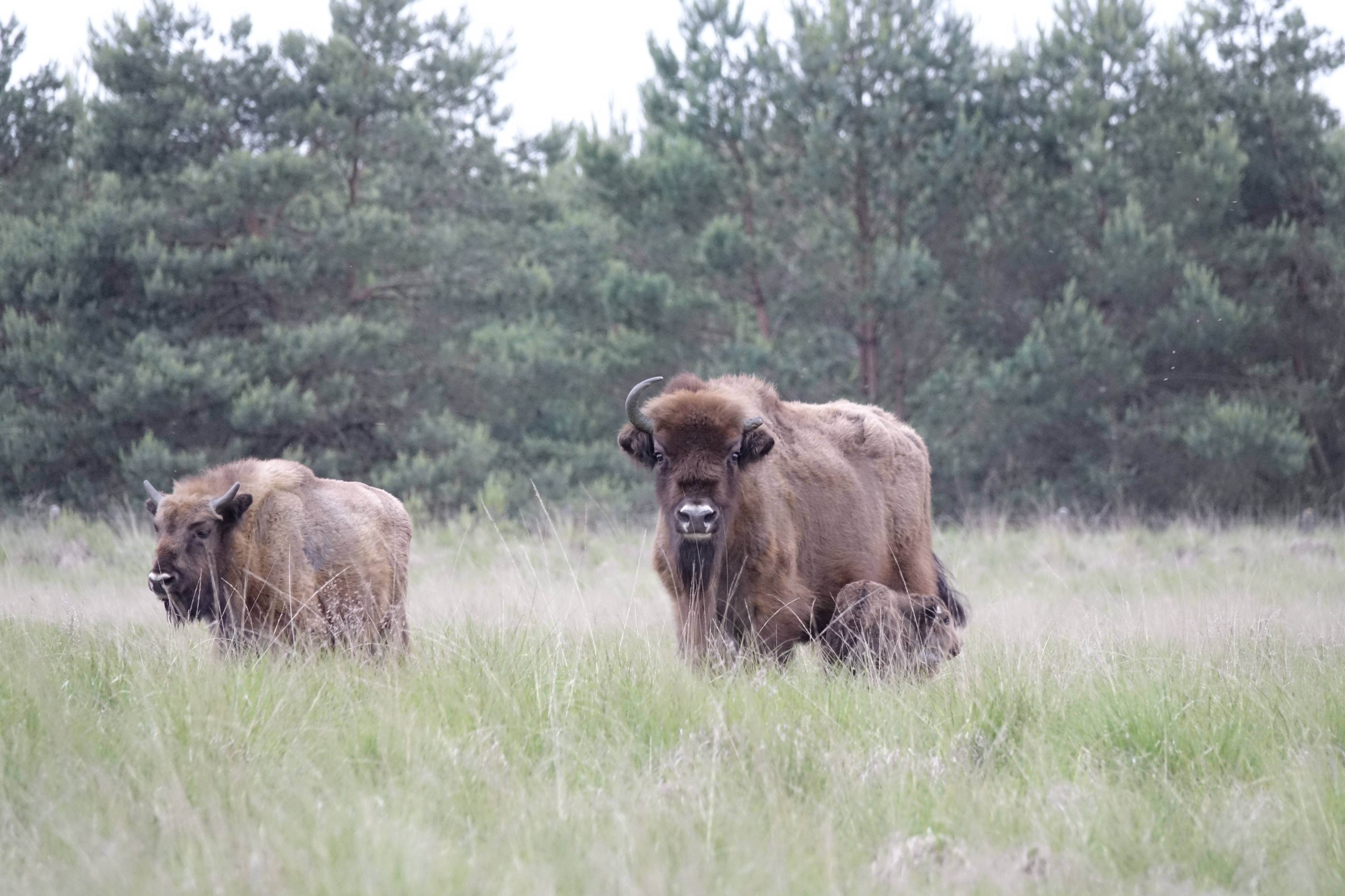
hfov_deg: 3.9
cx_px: 672
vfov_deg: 2.6
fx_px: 19949
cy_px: 448
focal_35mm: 534
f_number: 5.6
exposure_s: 1/60
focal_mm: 195.64
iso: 1250
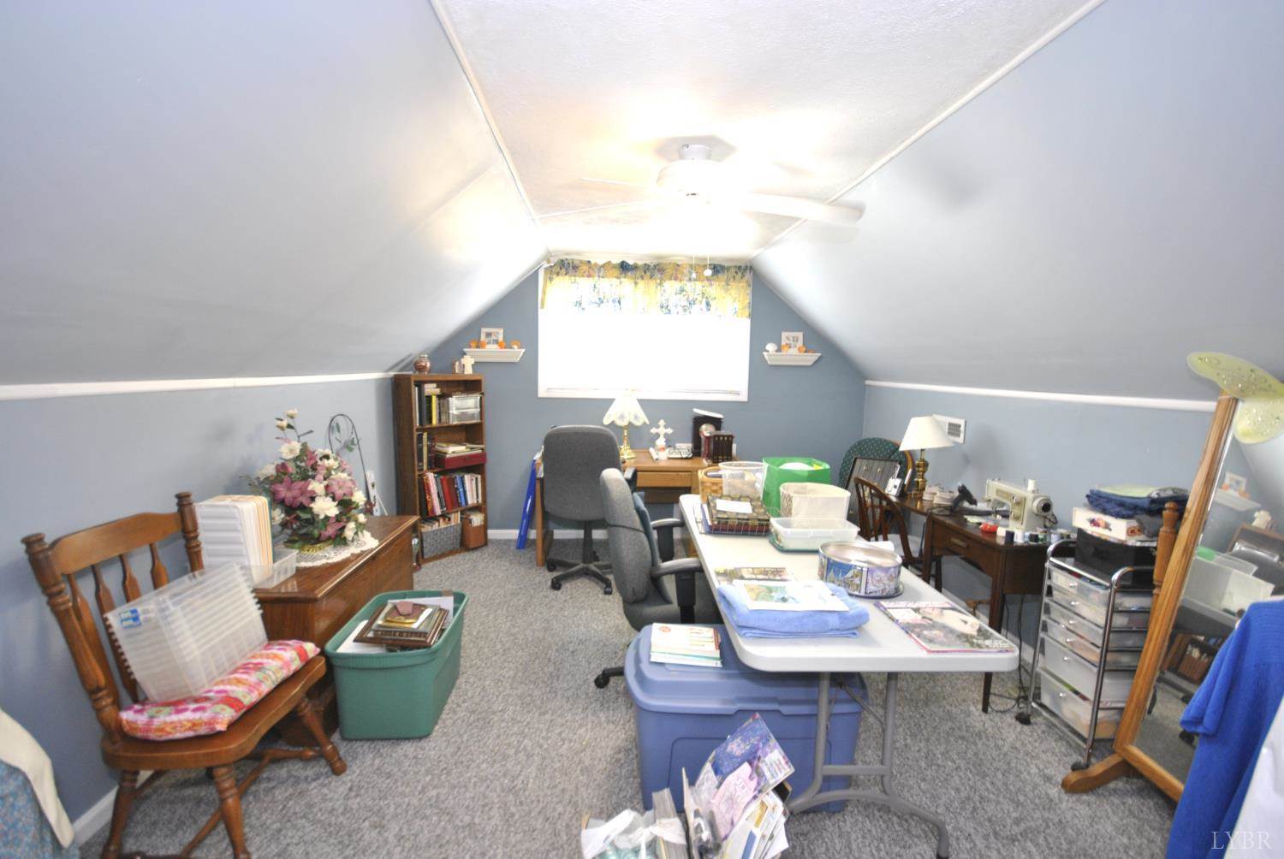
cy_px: 430
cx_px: 642
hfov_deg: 100.3
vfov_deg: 77.5
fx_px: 536
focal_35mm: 15
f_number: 4
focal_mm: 10
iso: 400
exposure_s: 1/30
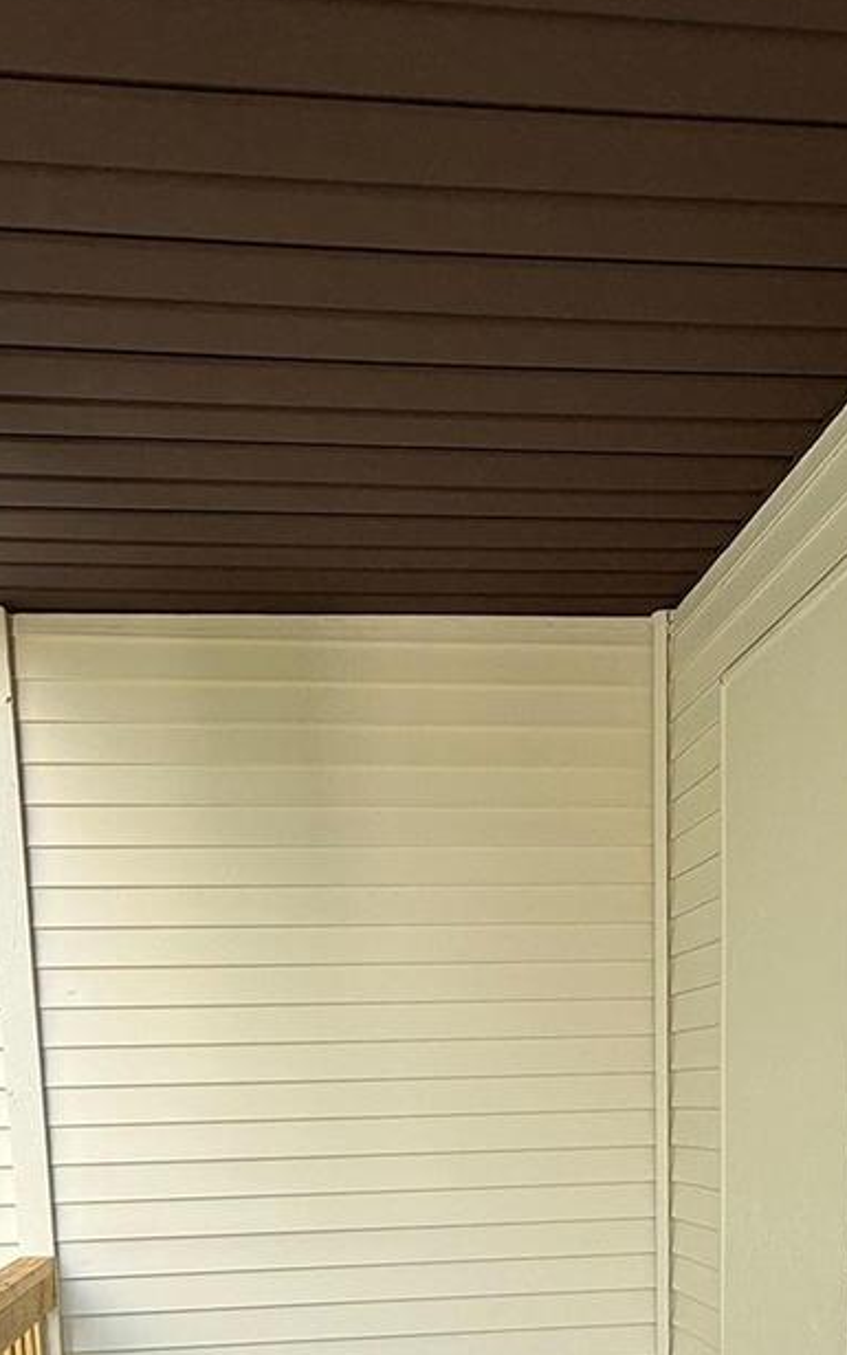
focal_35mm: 37
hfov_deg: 34.4
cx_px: 486
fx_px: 1367
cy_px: 1304
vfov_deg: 45.8
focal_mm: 2.22
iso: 50
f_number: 2.2
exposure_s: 1/333
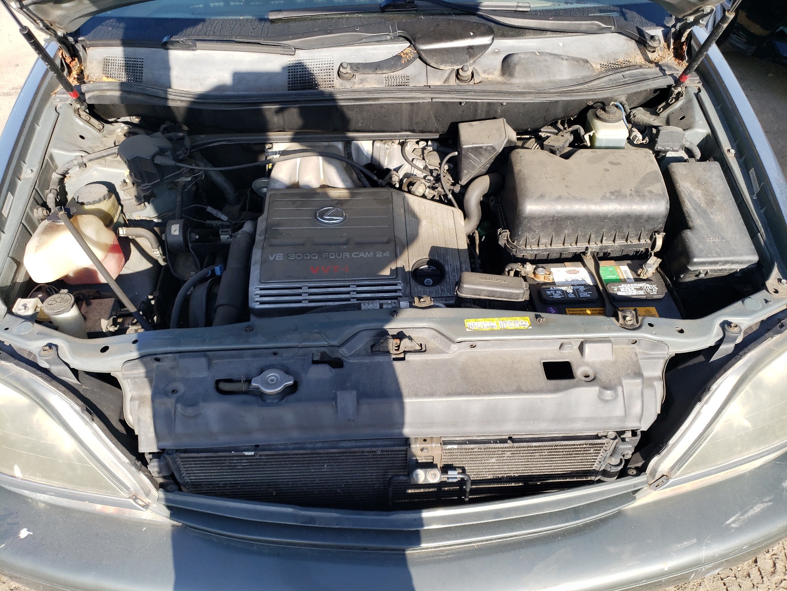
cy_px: 296
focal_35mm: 26
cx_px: 394
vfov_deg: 53.1
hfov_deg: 67.3
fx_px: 591
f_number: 1.5
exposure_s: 1/833
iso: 50
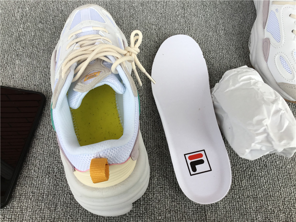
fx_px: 265
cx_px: 148
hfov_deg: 58.4
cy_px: 111
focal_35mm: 31
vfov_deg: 45.4
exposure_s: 1/125
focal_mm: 3.3
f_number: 2.4
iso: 25
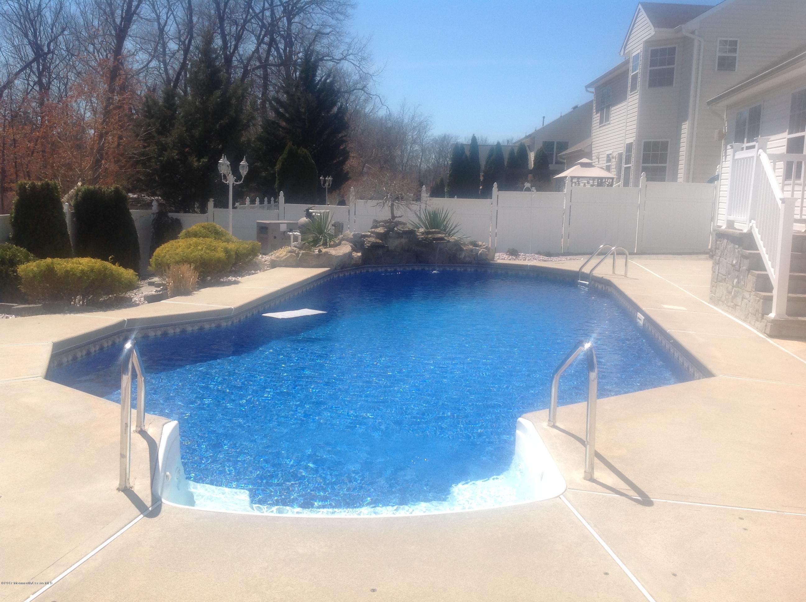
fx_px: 814
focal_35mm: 35
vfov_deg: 40.6
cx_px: 403
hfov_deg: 52.7
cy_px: 301
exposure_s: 1/1890
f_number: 2.4
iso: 50
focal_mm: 4.28
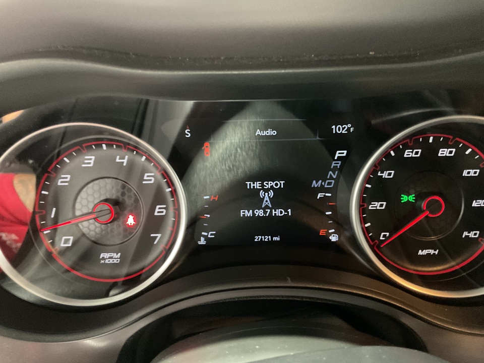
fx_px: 405
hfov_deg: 61.7
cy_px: 182
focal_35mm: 29
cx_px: 242
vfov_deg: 48.2
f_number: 1.8
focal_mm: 3
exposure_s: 1/20
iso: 500
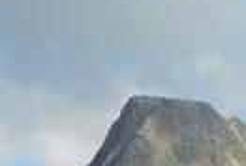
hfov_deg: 9.4
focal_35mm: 217
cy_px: 290
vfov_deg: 6.2
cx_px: 278
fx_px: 1486
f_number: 2.8
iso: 80
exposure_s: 1/1250
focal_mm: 36
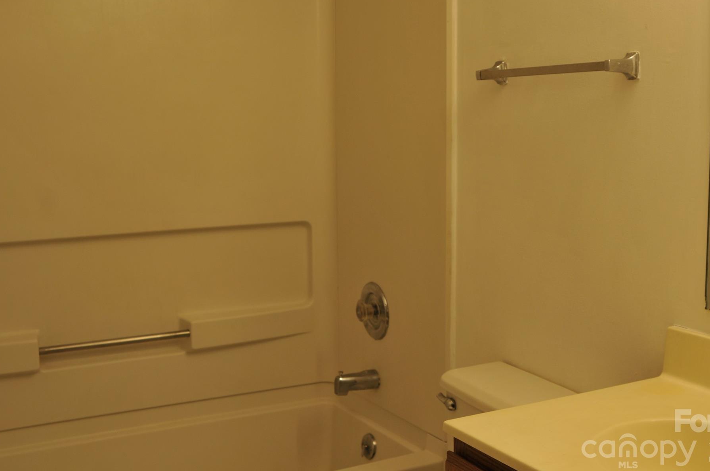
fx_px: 945
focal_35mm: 48
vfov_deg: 28.0
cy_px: 215
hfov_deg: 41.1
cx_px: 400
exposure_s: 1/60
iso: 200
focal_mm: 28
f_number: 4
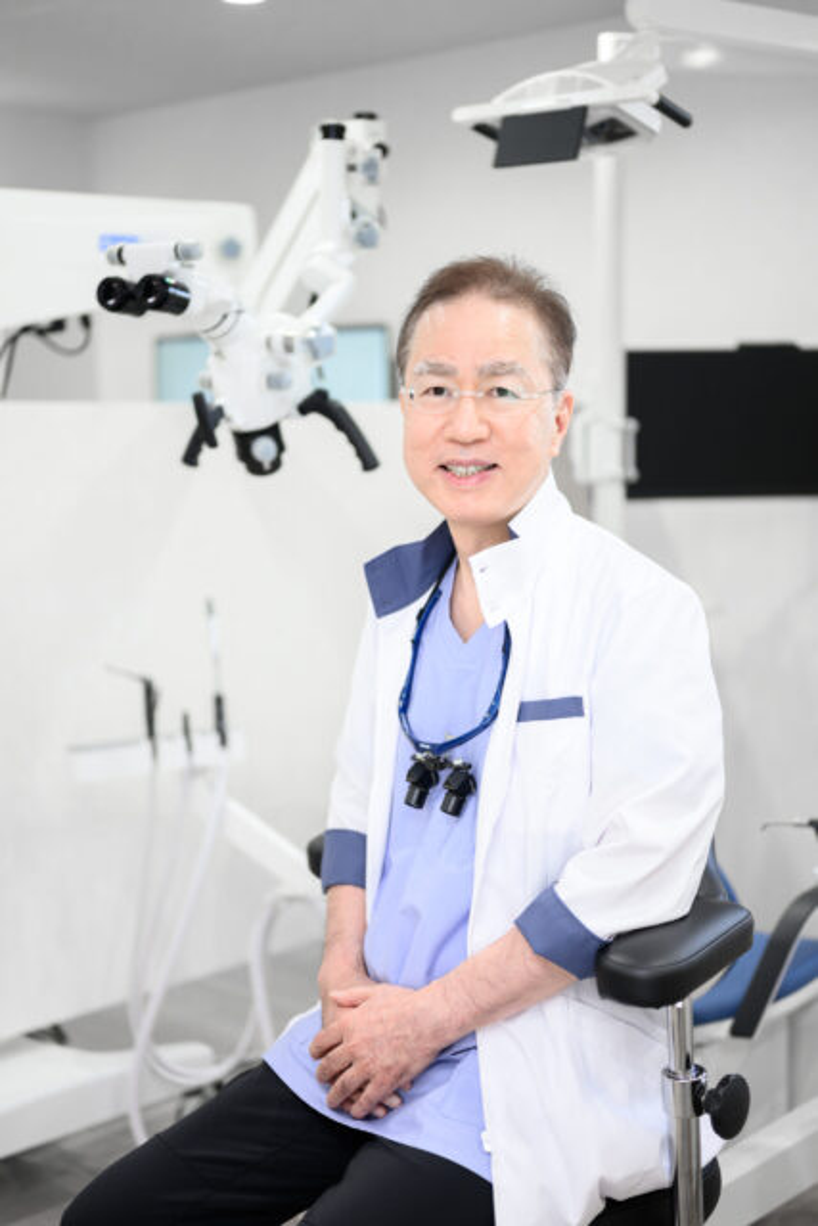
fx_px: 1703
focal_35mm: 50
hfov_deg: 27.0
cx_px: 409
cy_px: 613
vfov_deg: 39.6
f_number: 1.8
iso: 500
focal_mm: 50
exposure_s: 1/200
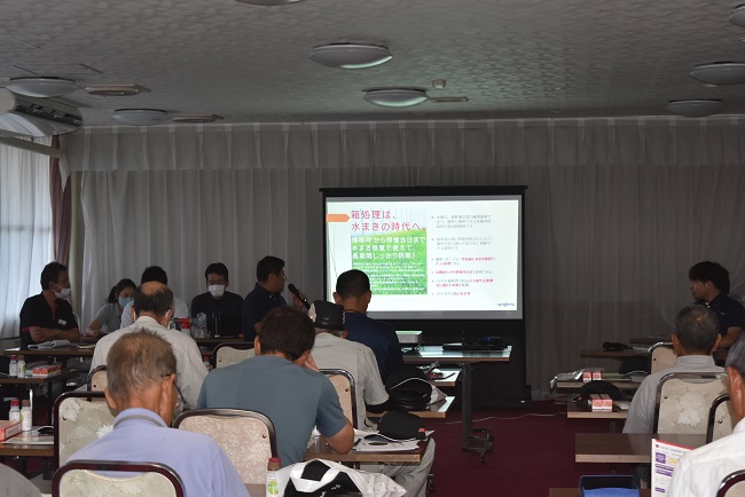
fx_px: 1491
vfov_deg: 18.9
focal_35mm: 72
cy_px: 248
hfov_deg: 28.1
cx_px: 372
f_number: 5.6
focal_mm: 48
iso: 560
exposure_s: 1/125
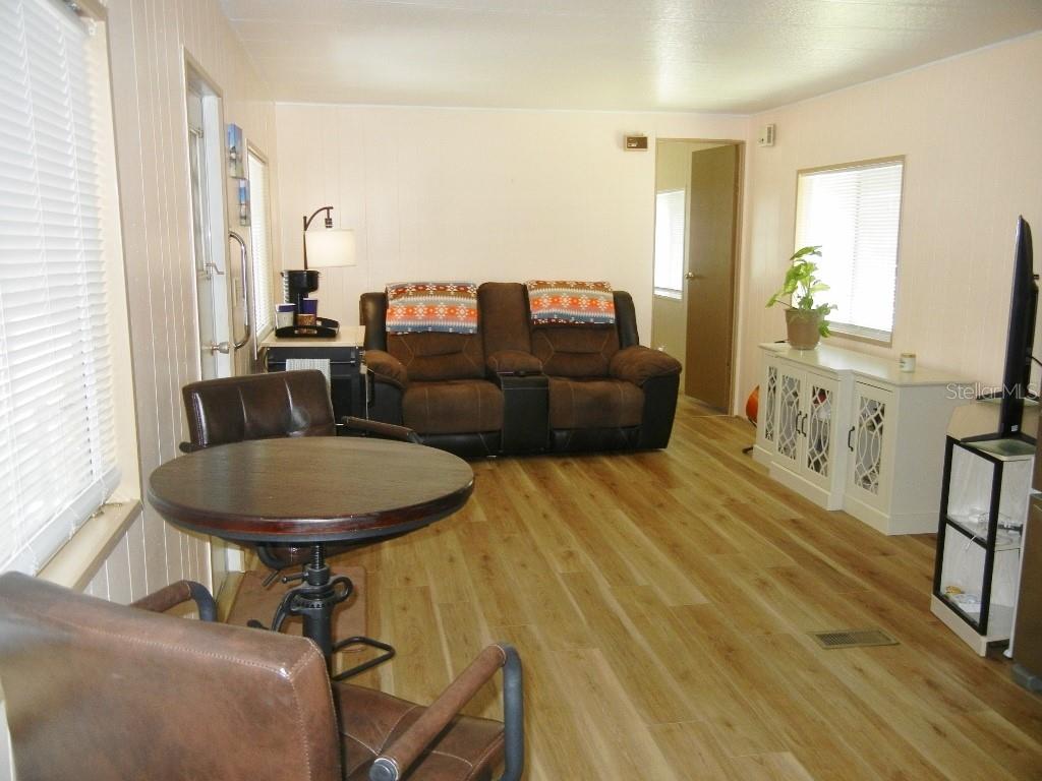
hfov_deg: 60.0
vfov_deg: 46.8
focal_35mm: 30
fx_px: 903
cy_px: 390
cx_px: 521
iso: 213
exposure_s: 1/30
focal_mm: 5.4
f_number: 3.5
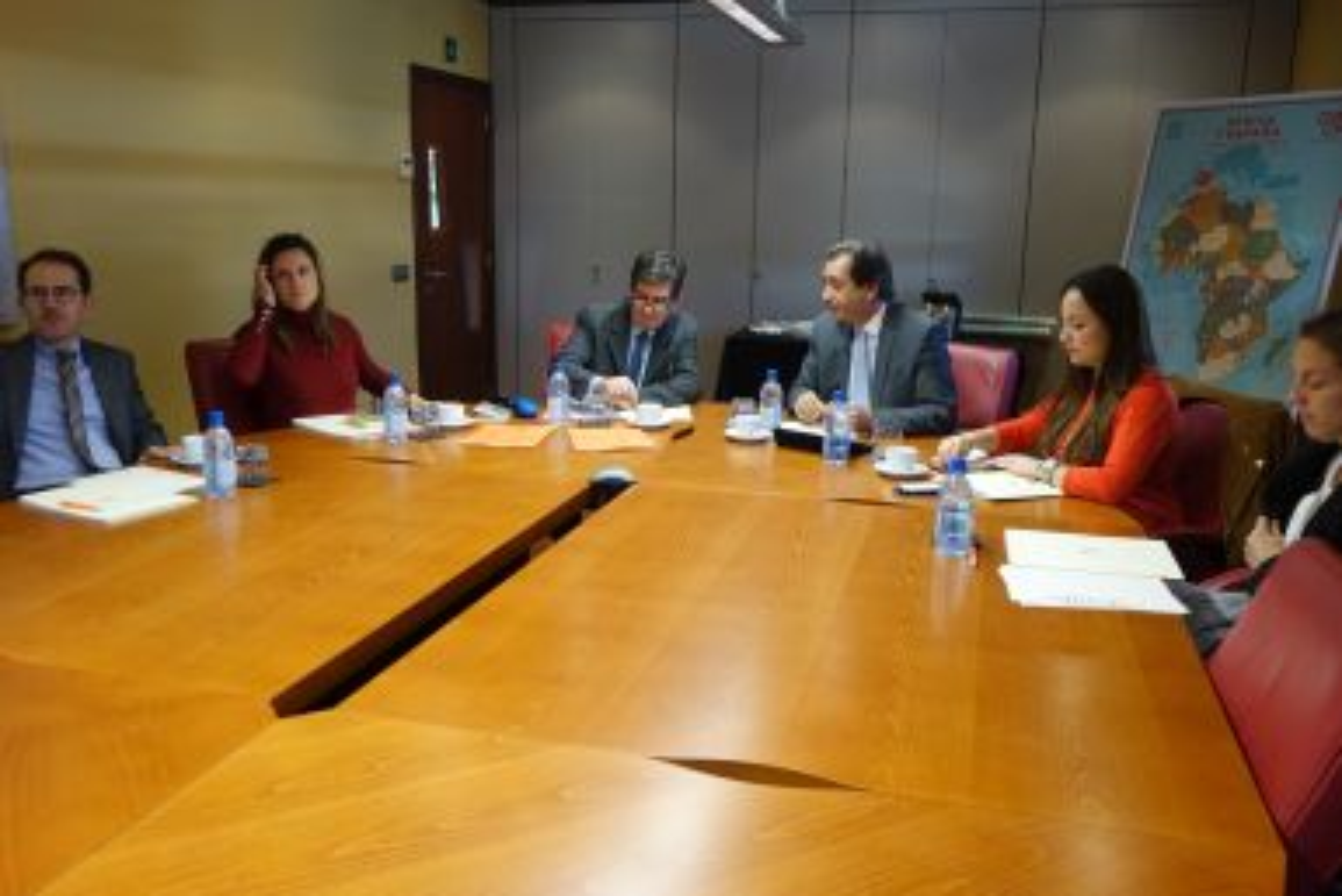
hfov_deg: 60.3
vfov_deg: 42.4
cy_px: 448
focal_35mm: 31
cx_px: 671
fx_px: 1156
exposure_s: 1/40
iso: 400
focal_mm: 11.35
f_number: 2.8
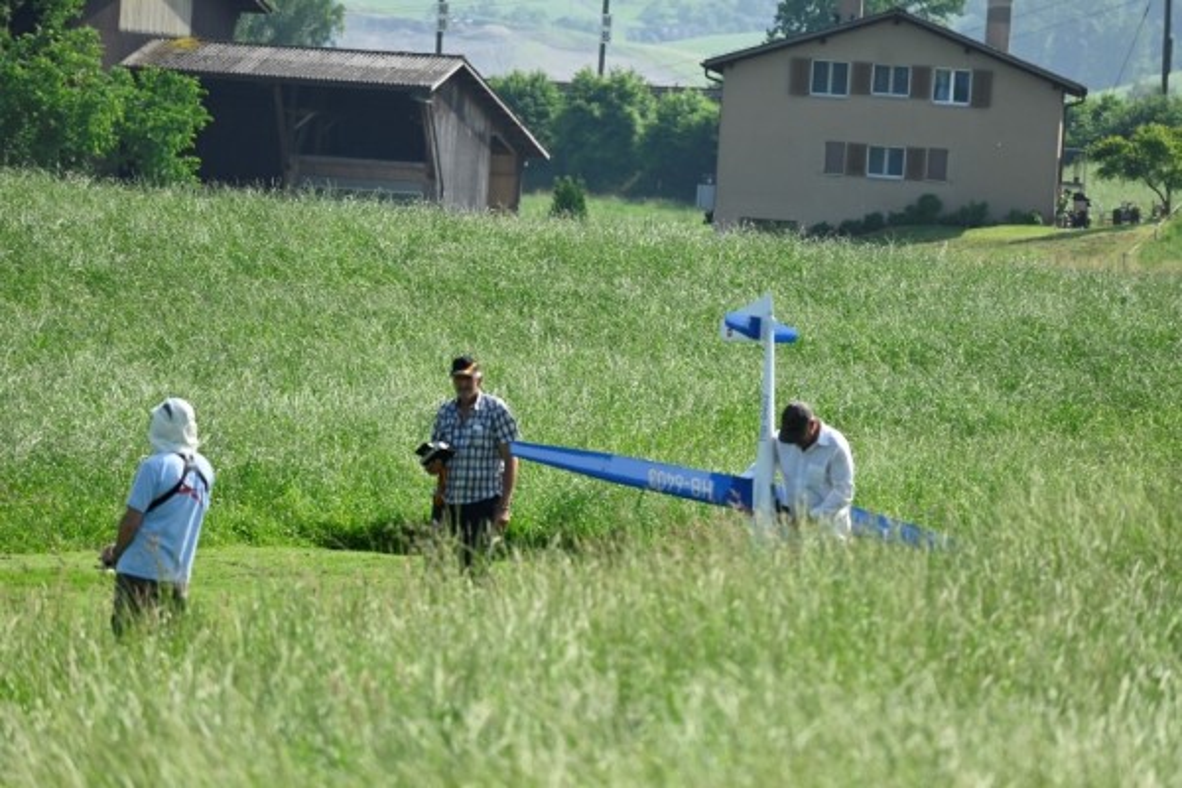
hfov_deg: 5.5
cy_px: 394
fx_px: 12312
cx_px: 591
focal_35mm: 375
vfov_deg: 3.7
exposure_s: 1/800
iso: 320
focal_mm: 250
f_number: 7.1
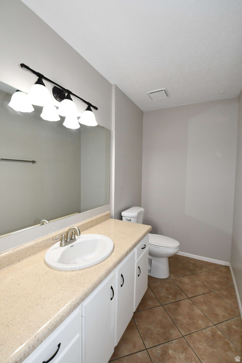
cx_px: 121
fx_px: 151
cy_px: 182
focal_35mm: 15
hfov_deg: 77.3
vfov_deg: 100.4
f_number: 7.1
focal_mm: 10
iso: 1000
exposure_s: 1/60
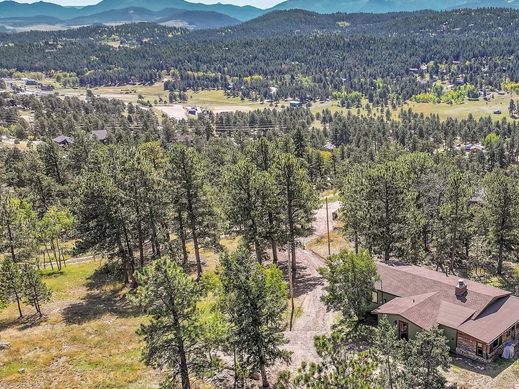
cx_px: 409
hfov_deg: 42.9
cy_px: 275
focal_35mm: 42
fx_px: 630
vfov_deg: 33.9
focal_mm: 12.29
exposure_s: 1/2500
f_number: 2.8
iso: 200
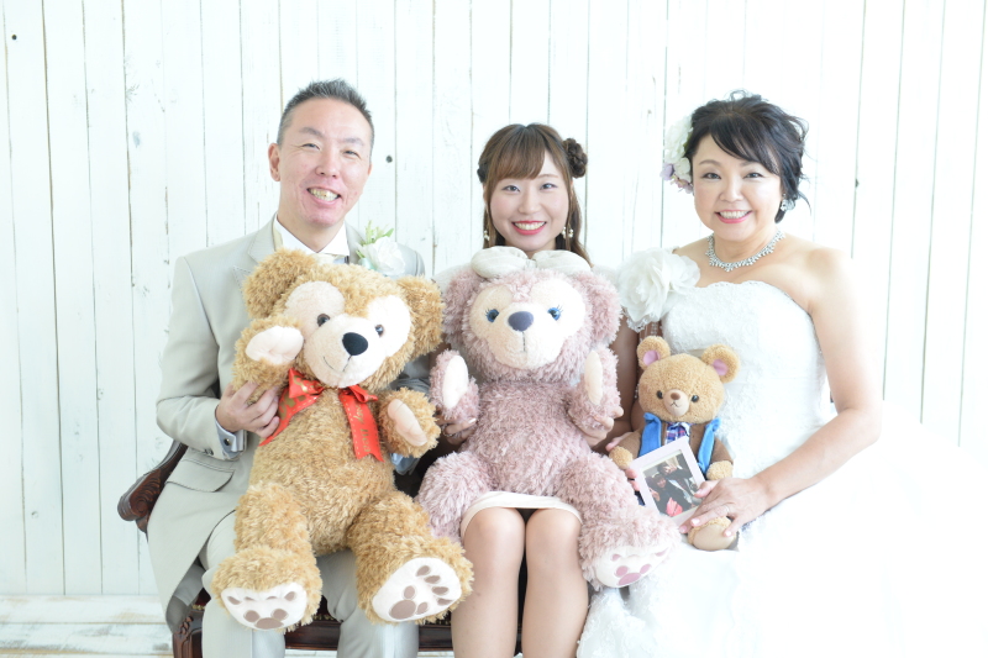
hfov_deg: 33.4
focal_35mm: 60
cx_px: 494
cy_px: 329
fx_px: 1646
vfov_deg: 22.6
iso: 1600
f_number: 4
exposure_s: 1/100
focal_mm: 60
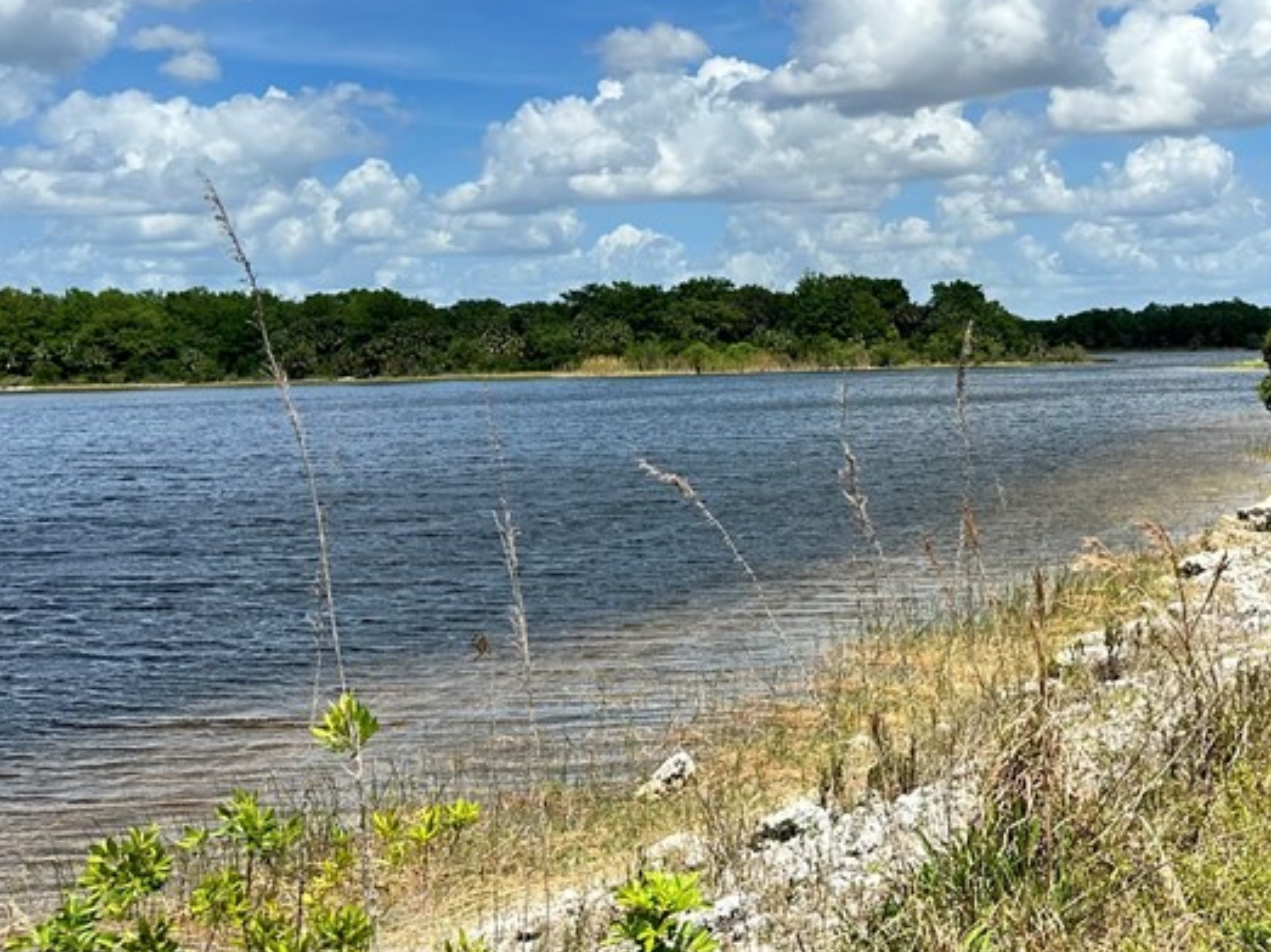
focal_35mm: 47
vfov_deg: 30.2
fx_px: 1725
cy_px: 197
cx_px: 877
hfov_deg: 39.8
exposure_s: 1/3058
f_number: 1.78
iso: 80
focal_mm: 6.86
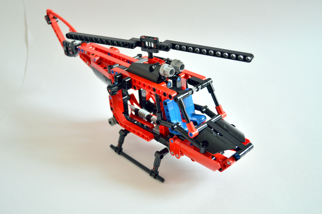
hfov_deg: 49.6
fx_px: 349
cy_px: 107
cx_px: 161
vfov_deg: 34.1
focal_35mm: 39
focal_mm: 26
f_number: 4.2
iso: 800
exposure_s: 1/13
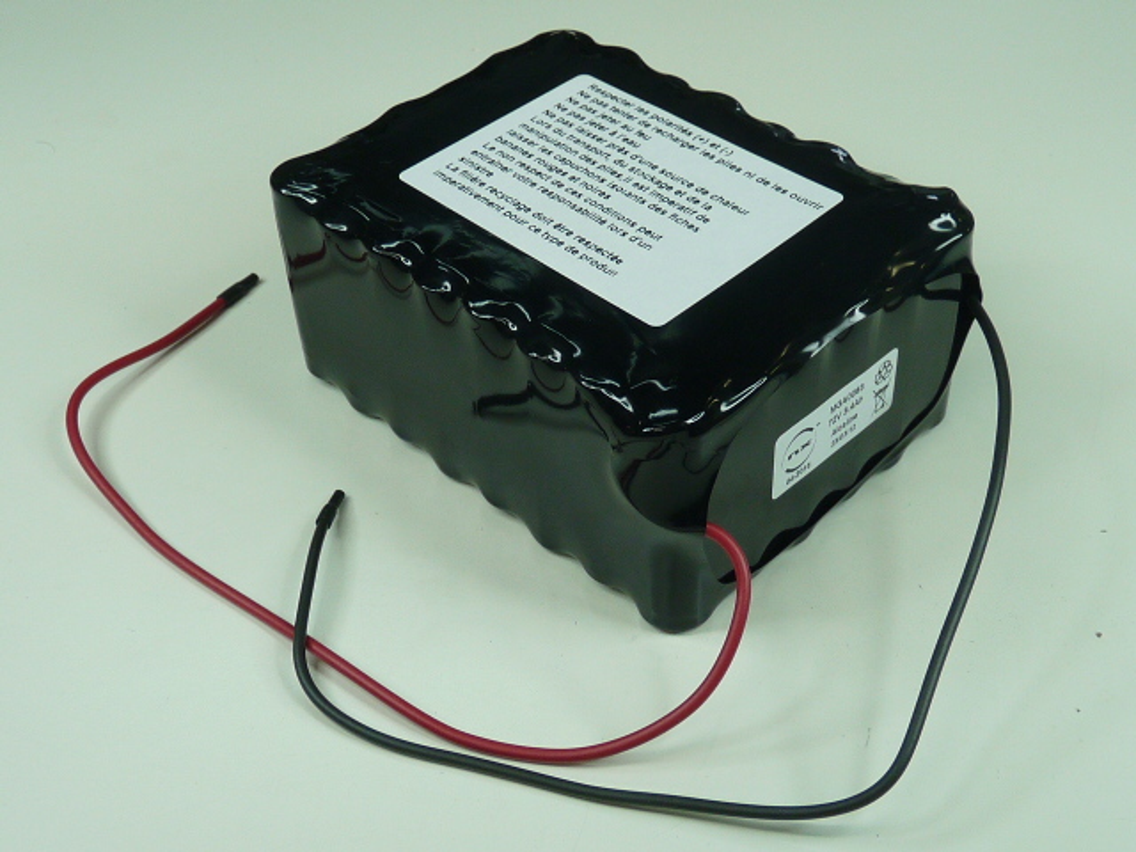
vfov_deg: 29.7
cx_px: 568
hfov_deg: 38.9
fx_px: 1608
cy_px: 426
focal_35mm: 49
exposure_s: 1/60
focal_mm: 4.8
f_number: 2.8
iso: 100
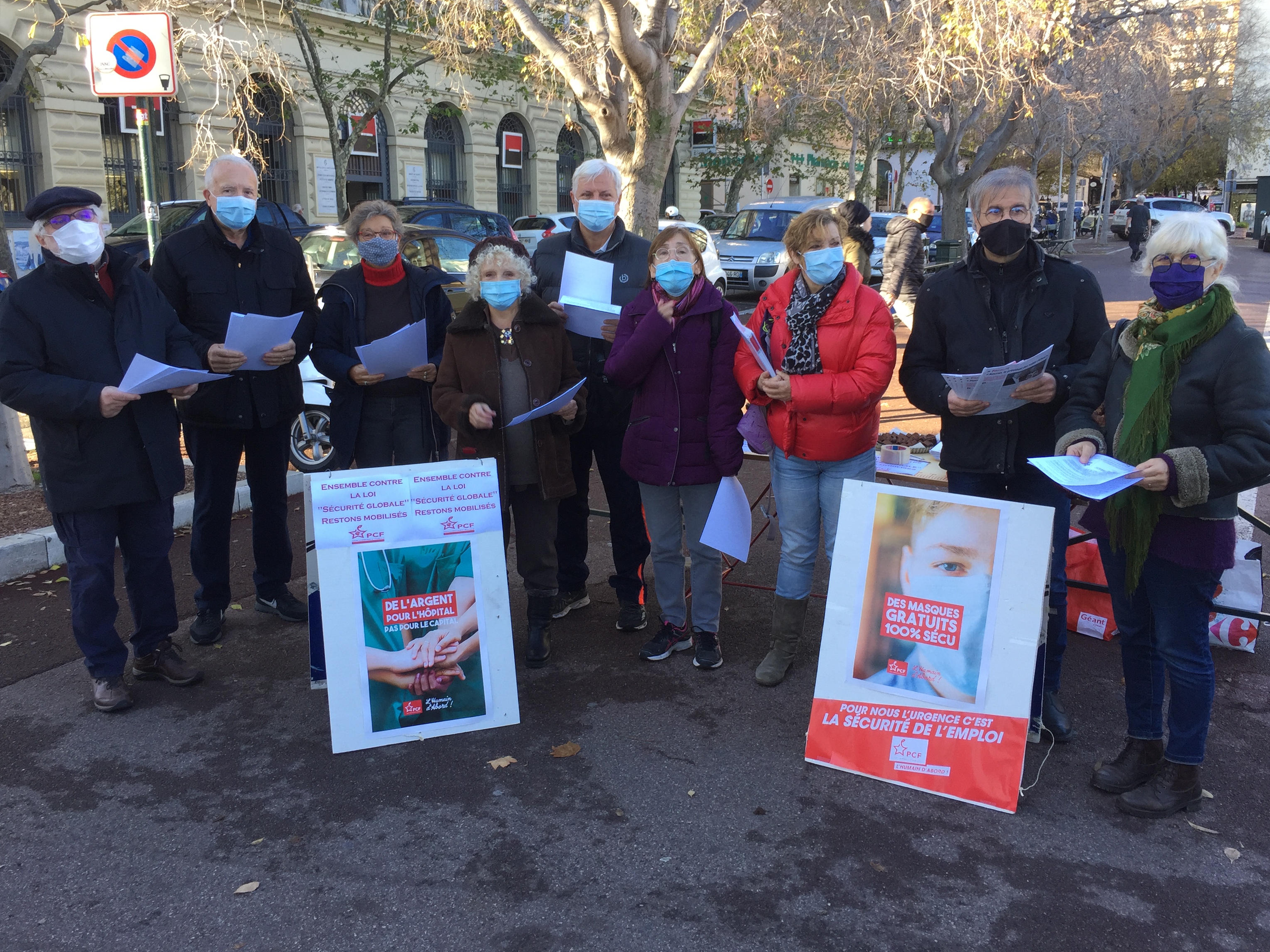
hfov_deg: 58.3
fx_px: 1137
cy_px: 444
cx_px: 622
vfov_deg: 45.4
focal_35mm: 31
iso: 32
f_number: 2.2
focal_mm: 4.15
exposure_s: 1/129
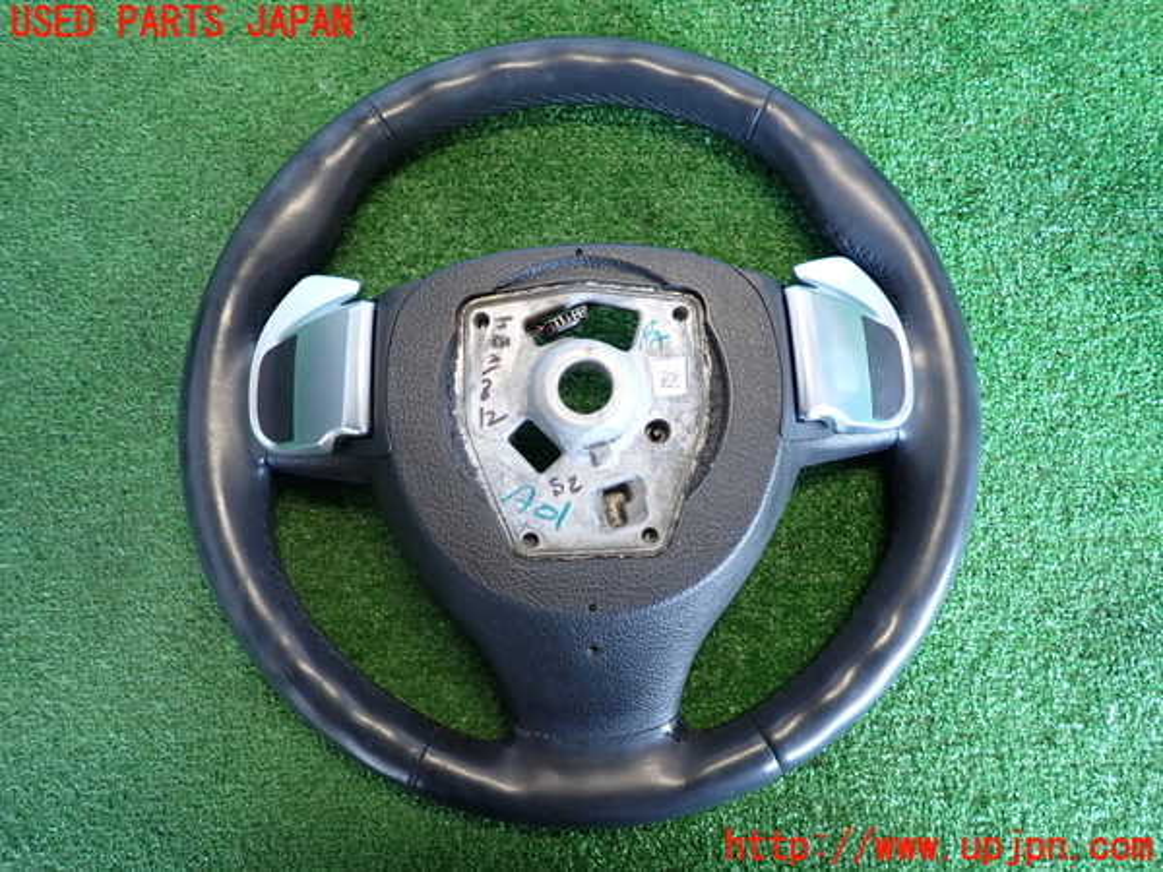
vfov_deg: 54.9
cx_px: 582
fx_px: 840
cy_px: 436
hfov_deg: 69.4
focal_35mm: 25
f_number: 2
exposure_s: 1/30
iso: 200
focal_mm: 4.5
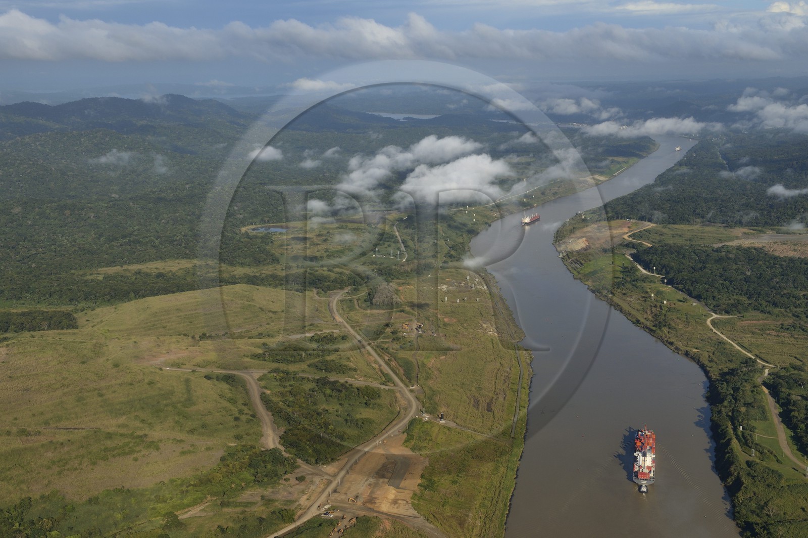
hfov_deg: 44.5
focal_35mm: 44
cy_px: 269
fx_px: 987
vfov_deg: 30.5
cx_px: 404
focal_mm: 44
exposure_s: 1/500
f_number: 10
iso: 200
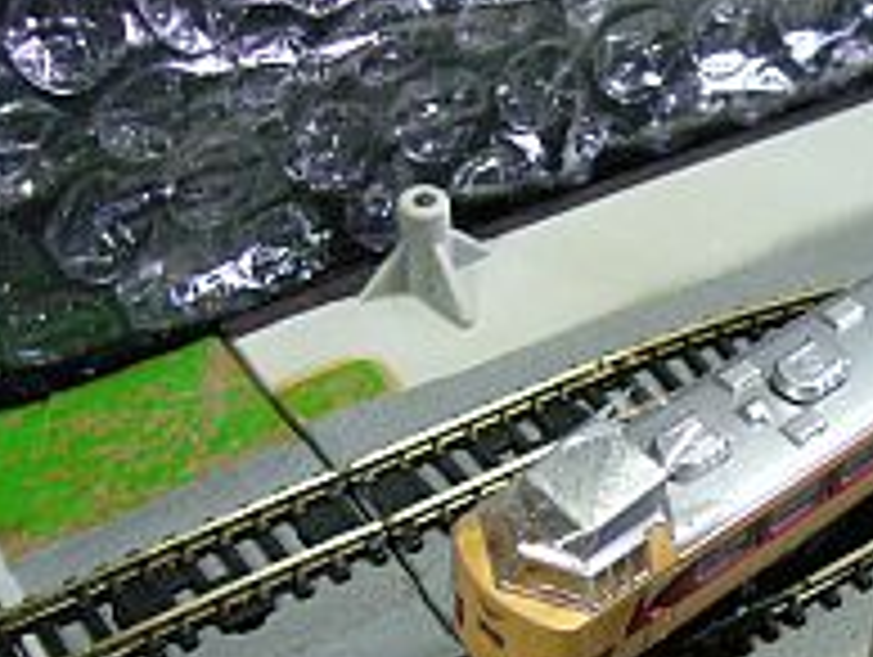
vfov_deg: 20.1
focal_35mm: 72
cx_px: 778
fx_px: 1818
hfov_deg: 26.2
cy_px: 590
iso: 400
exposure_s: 1/50
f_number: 2.8
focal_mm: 5.8
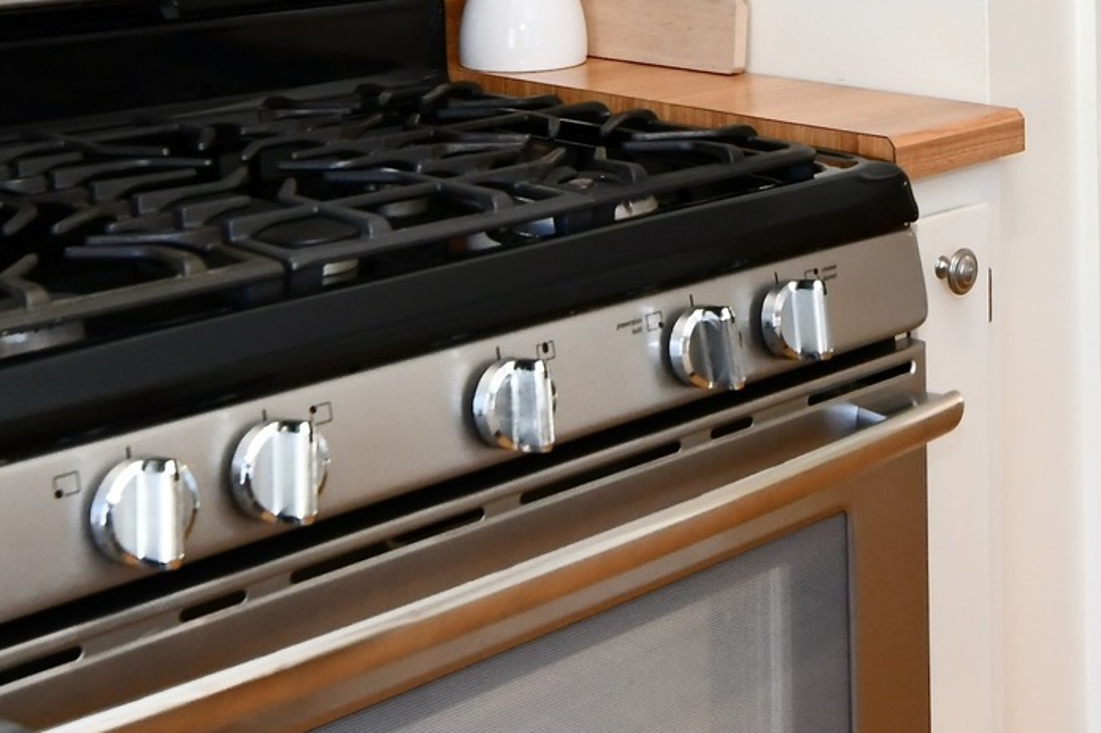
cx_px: 776
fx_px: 1895
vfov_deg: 20.3
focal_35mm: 62
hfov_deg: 32.0
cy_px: -179
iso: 640
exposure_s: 1/60
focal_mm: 14
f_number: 6.3
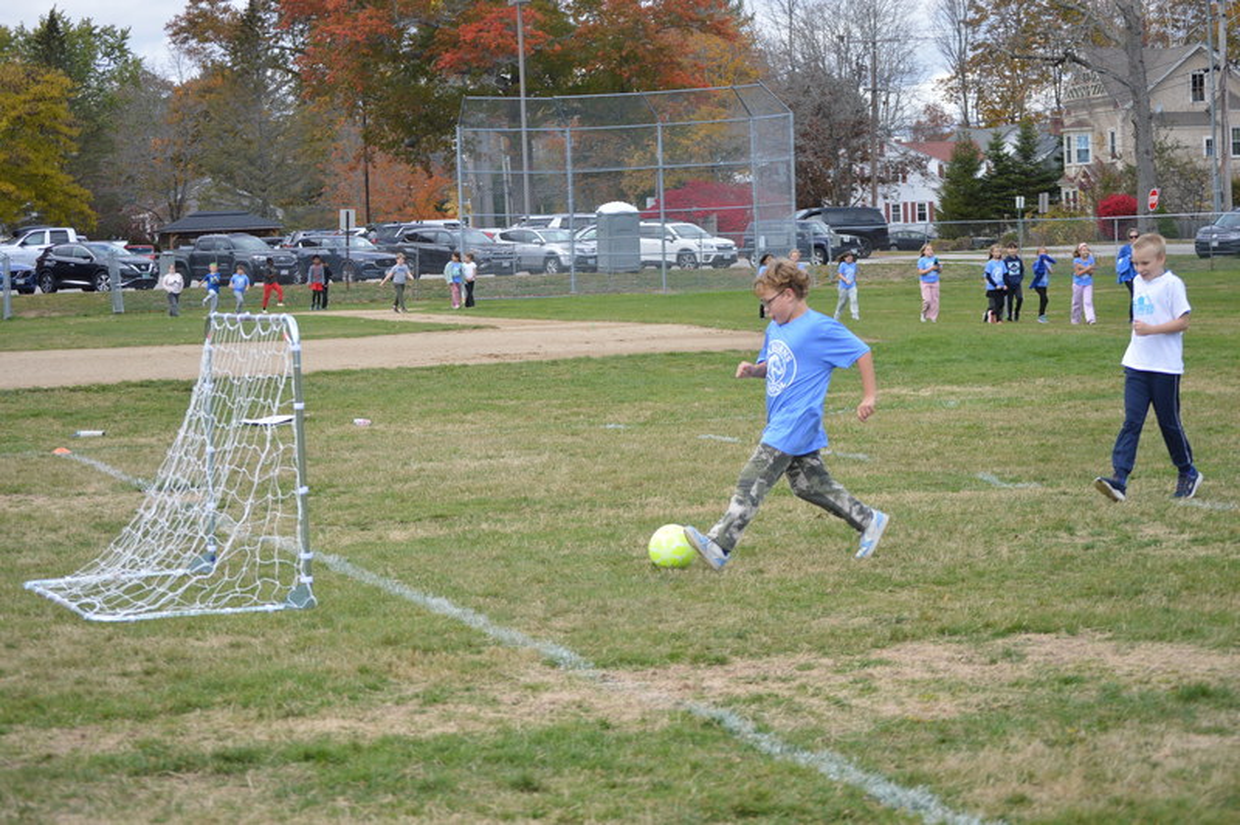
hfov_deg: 22.6
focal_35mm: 90
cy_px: 412
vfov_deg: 15.2
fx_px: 3097
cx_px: 620
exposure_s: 1/1000
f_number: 4.5
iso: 400
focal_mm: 60
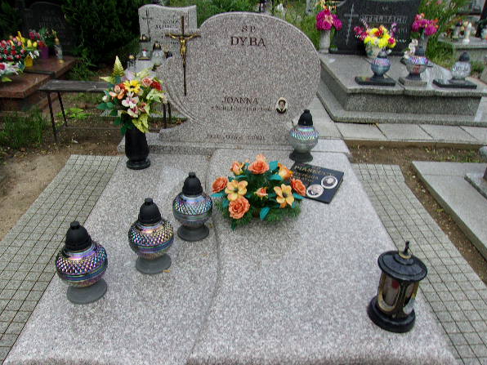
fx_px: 408
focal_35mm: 29
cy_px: 189
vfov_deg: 48.2
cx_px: 235
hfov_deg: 61.6
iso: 80
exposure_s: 1/56
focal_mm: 4.9
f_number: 10.4
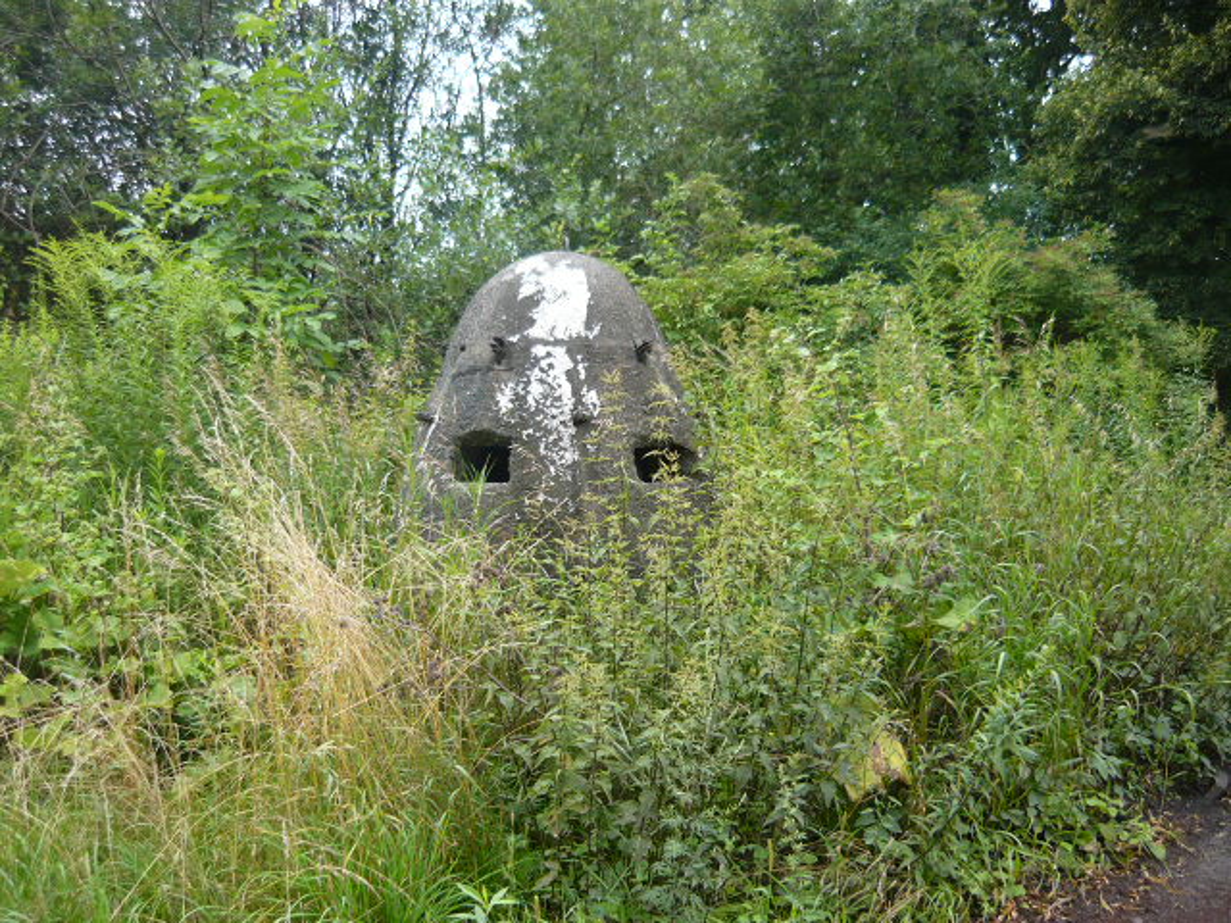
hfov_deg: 55.4
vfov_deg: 42.9
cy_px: 462
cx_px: 616
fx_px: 1174
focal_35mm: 33
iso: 100
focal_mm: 5.5
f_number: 2.8
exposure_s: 1/60
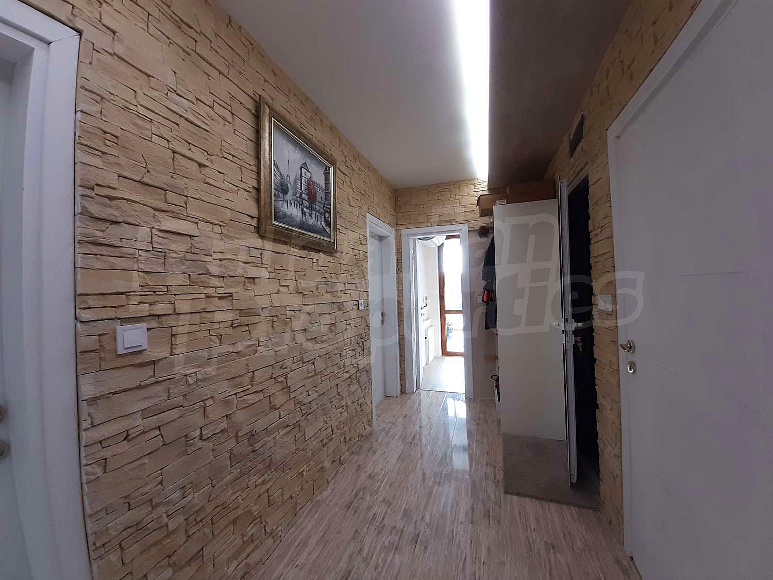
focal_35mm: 13
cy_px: 290
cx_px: 386
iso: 80
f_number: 2.2
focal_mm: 1.42
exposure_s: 1/50
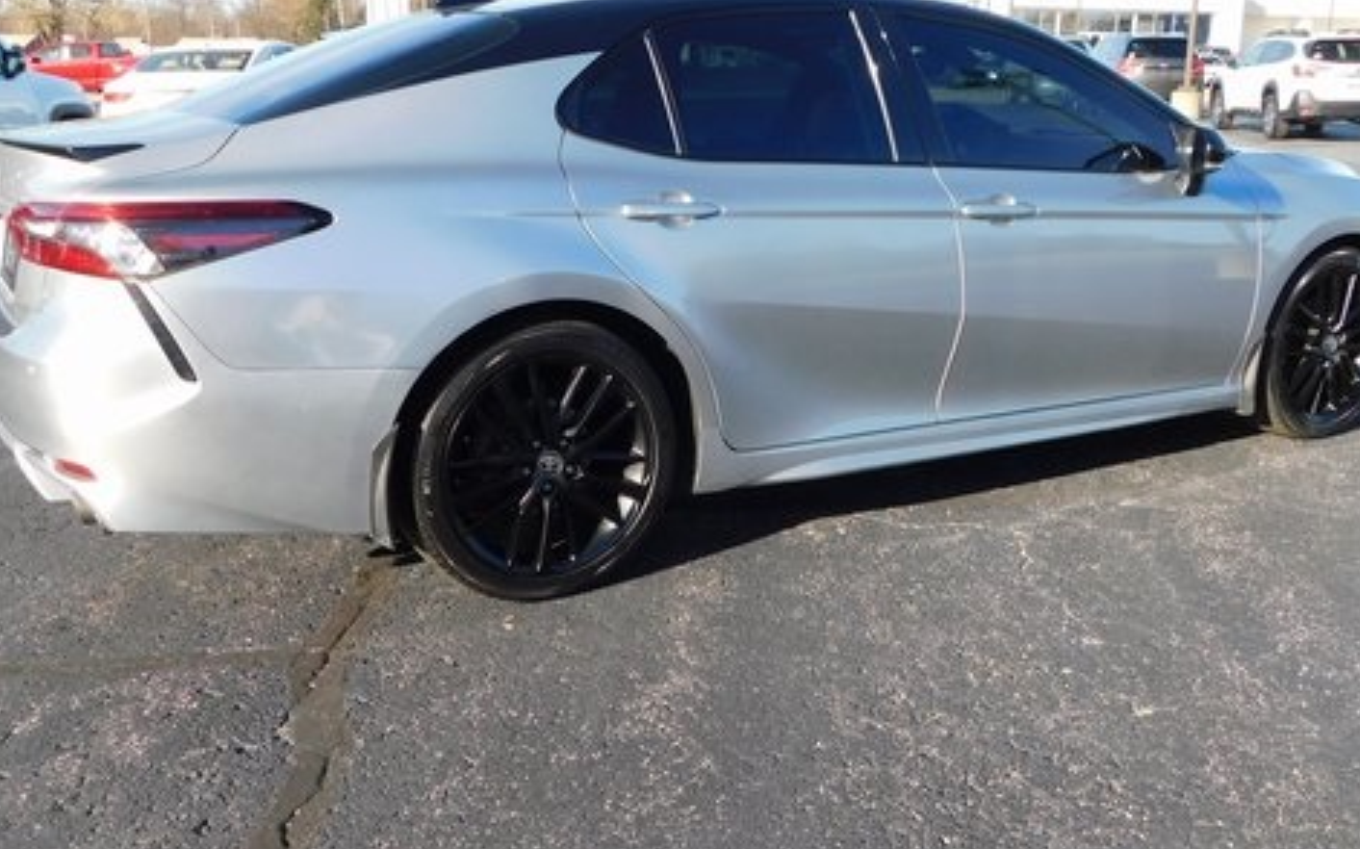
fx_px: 1334
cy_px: 367
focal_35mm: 36
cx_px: 736
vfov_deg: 35.2
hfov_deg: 54.0
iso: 125
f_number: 3.1
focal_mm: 4.5
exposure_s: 1/640
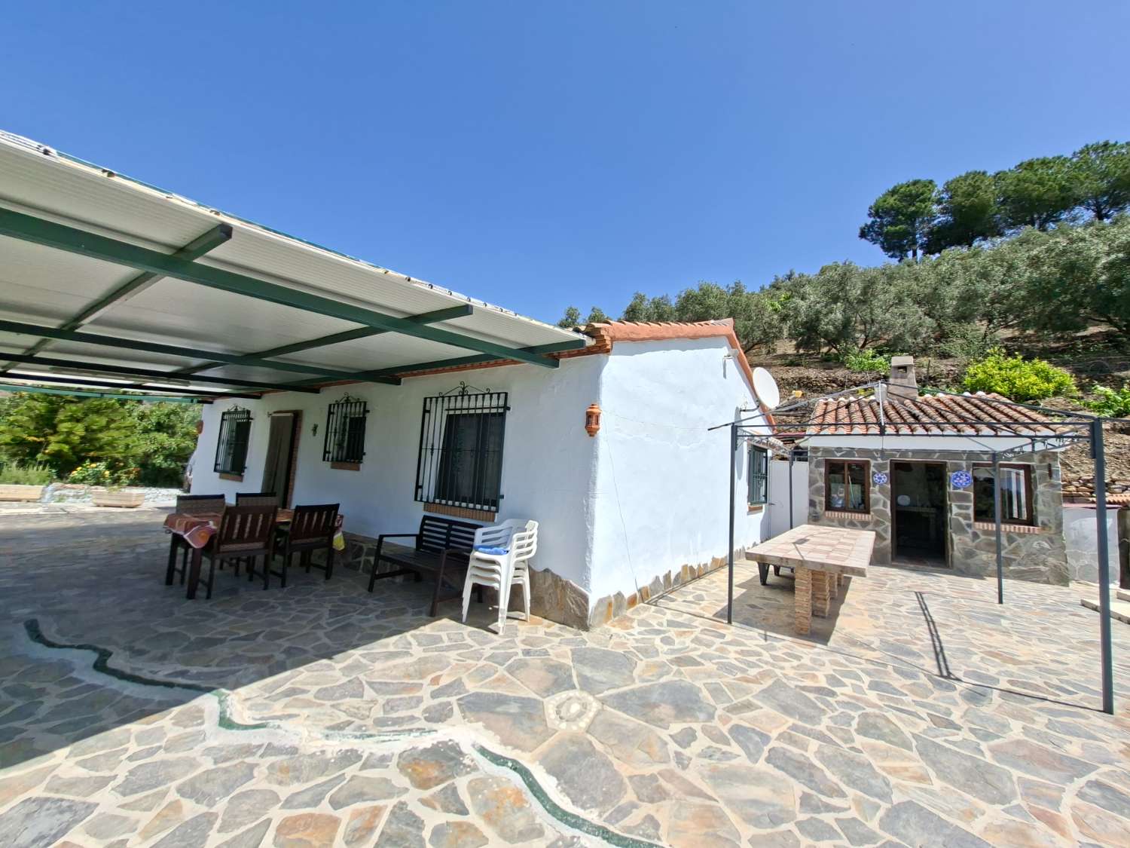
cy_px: 424
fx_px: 424
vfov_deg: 89.9
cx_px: 565
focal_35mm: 13
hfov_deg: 106.2
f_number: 2.2
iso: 40
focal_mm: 1.74
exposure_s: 1/1256
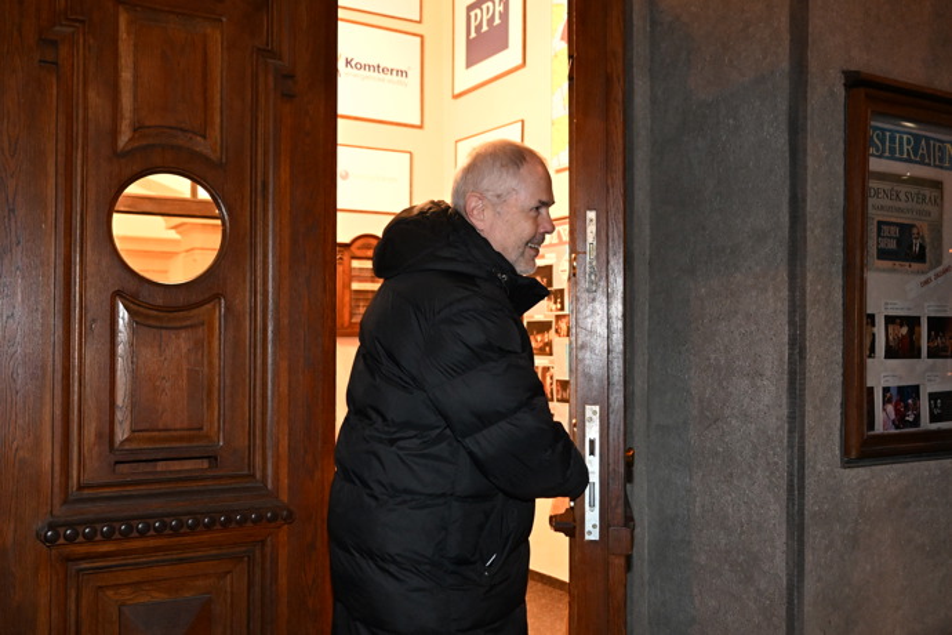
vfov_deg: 36.9
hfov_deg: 53.1
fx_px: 952
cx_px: 476
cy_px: 318
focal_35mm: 36
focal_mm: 24
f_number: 3.5
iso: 5000
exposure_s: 1/60
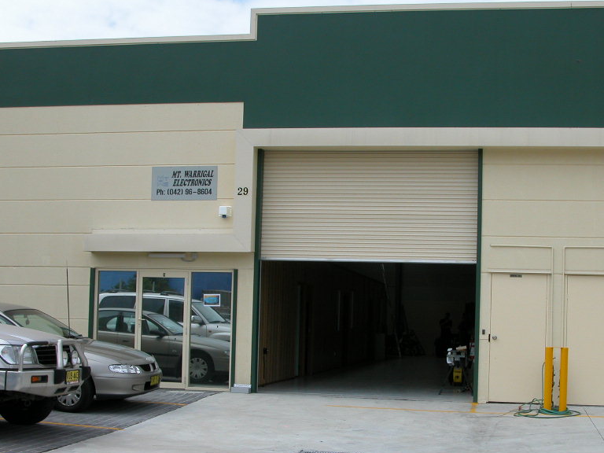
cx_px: 340
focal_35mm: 56
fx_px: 977
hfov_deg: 34.3
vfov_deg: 26.0
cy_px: 294
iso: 100
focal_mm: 10.7
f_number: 6.5
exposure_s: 1/350
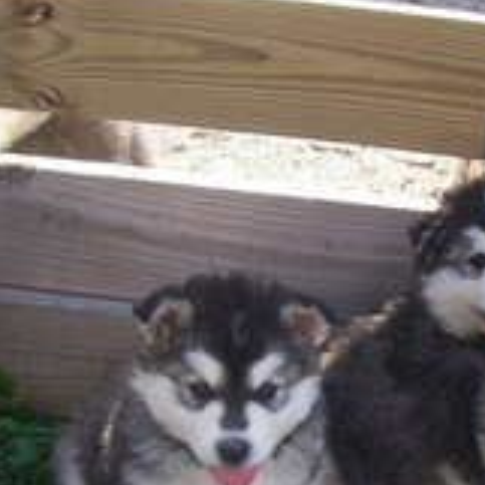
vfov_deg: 22.4
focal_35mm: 76
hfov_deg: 22.3
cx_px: 422
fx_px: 1205
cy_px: 401
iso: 80
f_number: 2.7
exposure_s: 1/459
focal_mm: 6
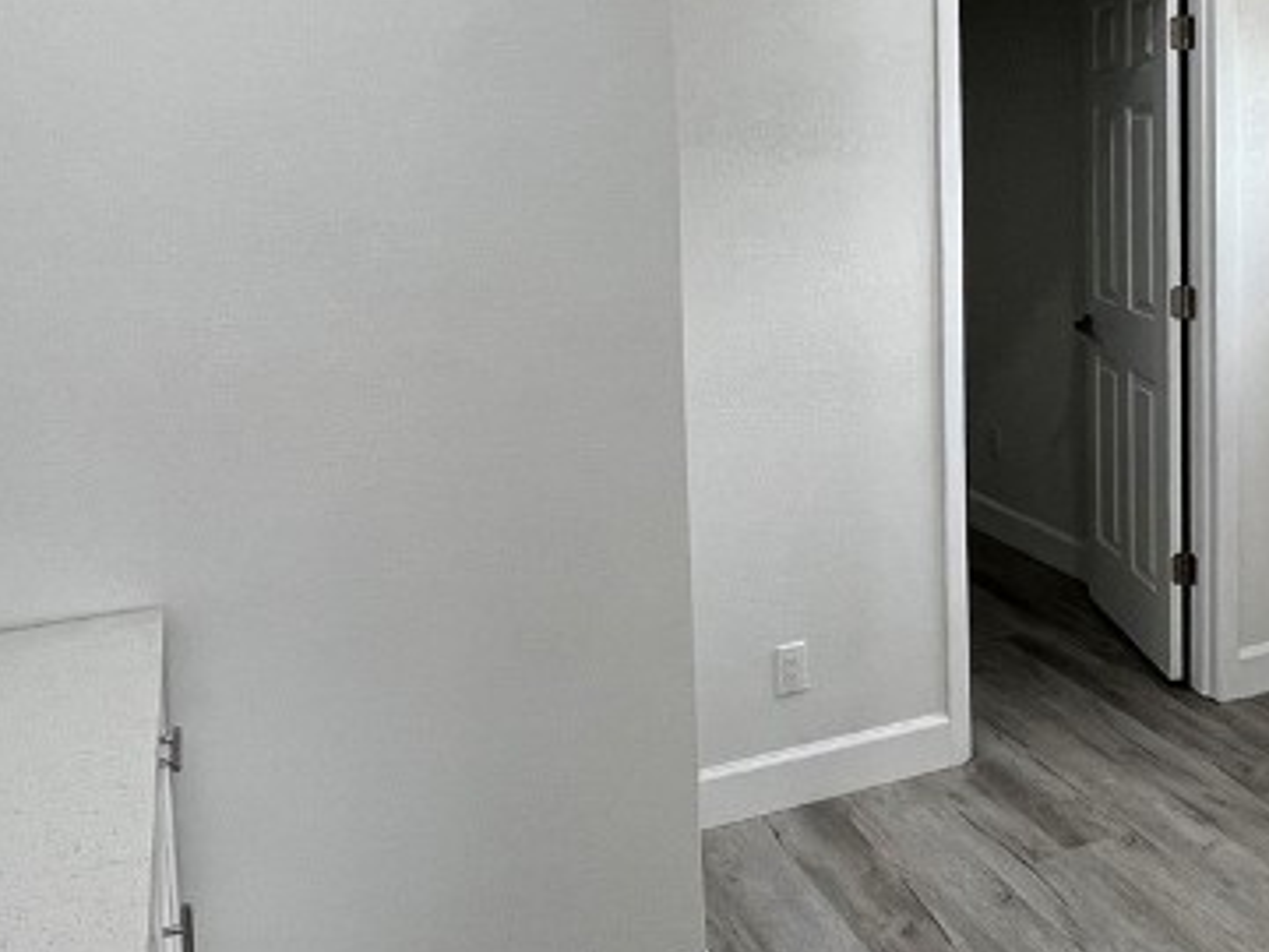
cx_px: 973
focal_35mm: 37
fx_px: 1356
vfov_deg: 37.7
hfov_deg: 48.0
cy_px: 236
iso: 100
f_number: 1.8
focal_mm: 1.57
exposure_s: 1/120
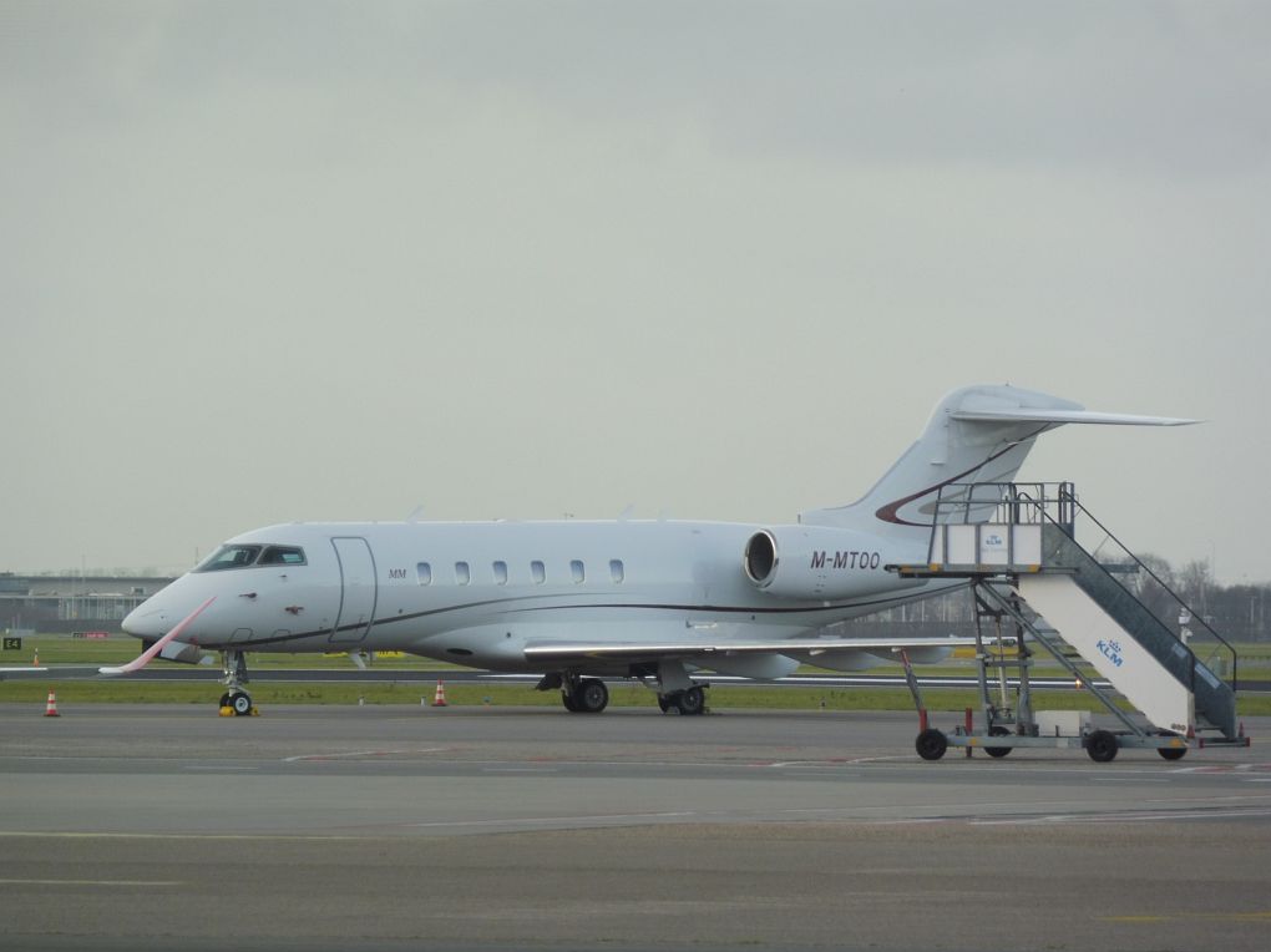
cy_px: 477
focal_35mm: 482
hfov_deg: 4.1
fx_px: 17689
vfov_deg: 3.1
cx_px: 637
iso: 100
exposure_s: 1/125
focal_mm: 86
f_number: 6.4
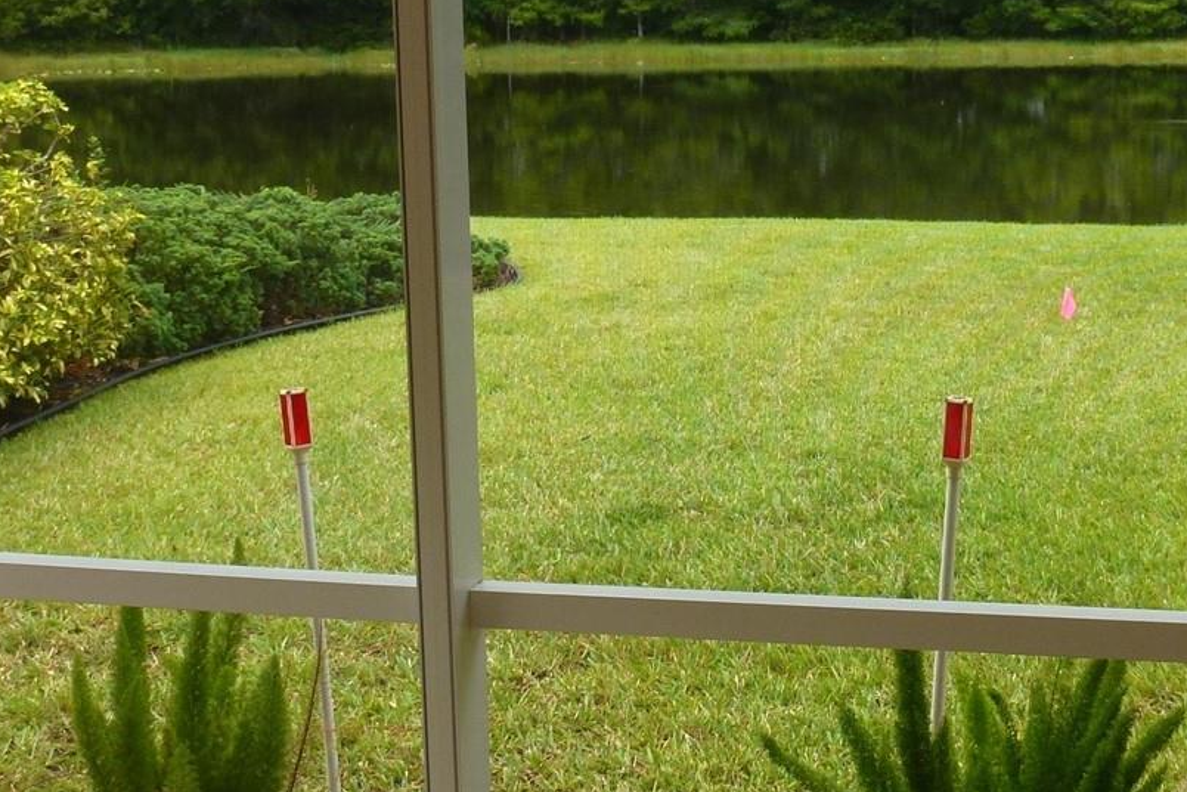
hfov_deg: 32.8
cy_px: 312
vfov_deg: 22.6
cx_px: 884
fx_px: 1978
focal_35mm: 60
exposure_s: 1/250
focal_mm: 5
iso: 100
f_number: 4
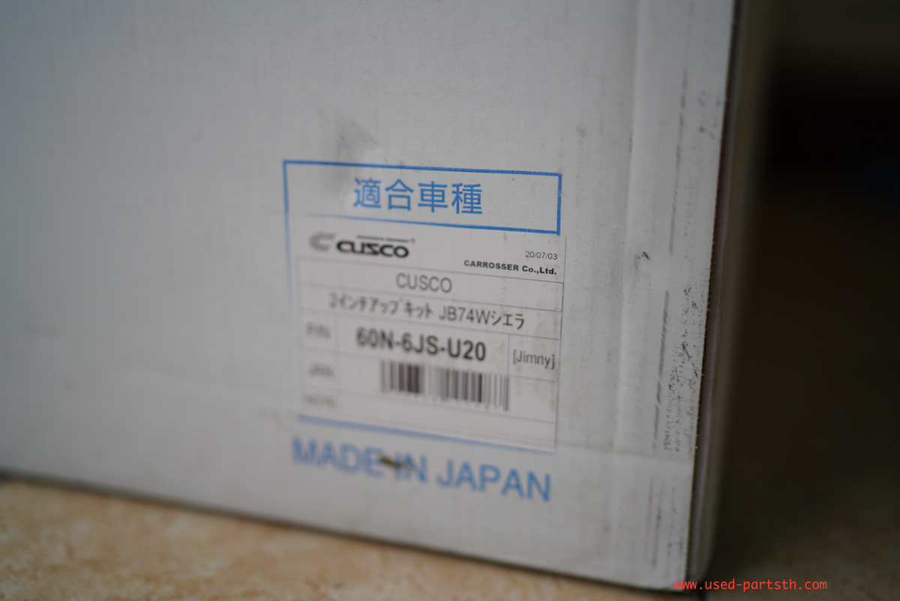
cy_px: 300
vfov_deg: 37.9
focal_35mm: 35
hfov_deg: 54.4
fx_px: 875
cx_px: 450
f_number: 1.4
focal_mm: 35
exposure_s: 1/320
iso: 100
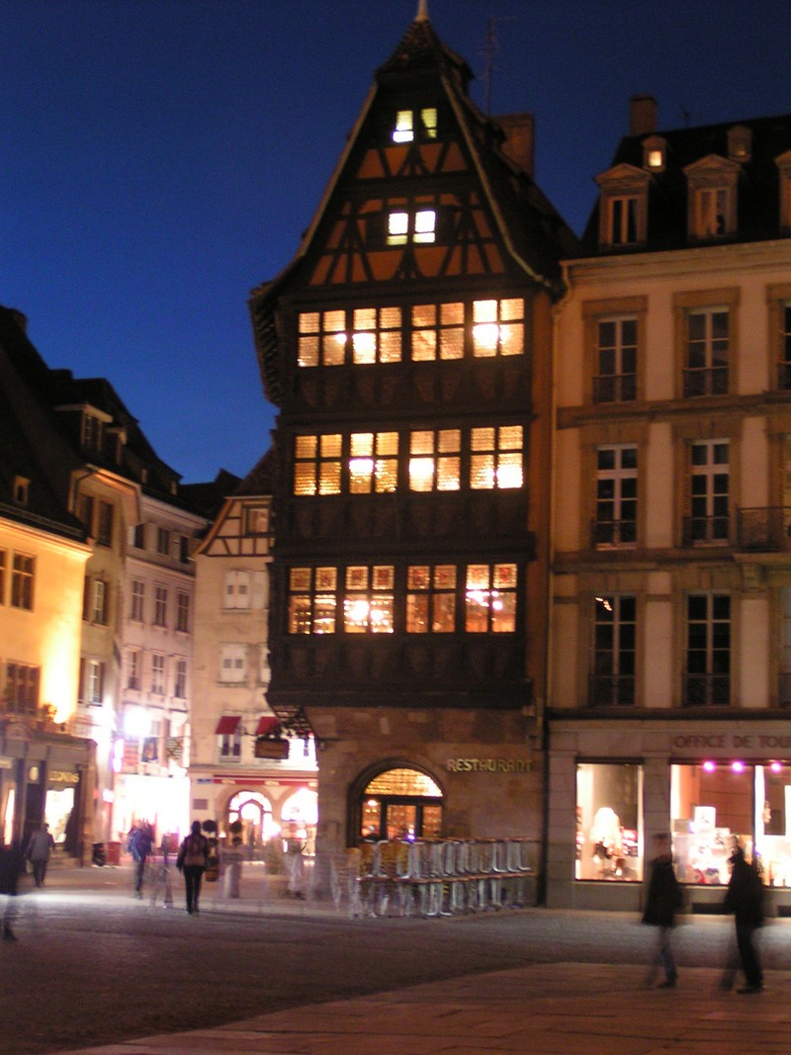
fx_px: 1828
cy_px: 528
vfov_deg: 32.2
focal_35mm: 60
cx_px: 396
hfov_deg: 24.4
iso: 200
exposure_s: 1/1.3
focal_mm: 9.2
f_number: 3.2
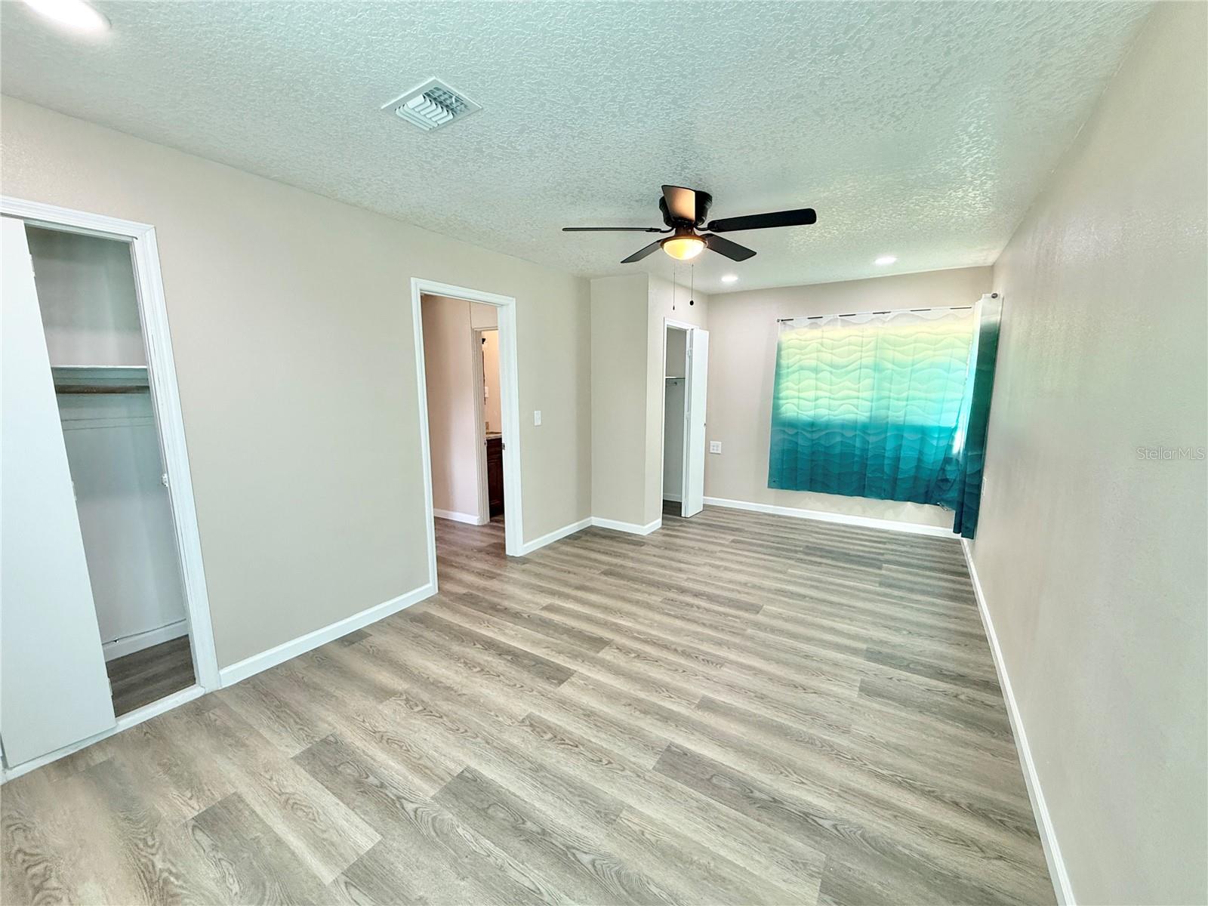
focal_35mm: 14
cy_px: 453
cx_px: 604
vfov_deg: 85.7
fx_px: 489
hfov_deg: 102.1
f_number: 2.2
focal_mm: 2.22
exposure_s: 1/120
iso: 200
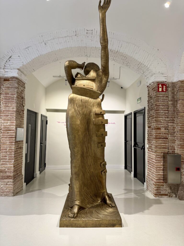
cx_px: 92
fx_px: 170
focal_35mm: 24
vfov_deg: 71.6
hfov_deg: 56.8
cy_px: 123
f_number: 1.78
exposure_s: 1/50
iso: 100
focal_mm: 6.86
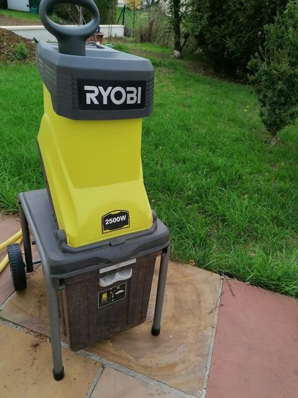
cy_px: 199
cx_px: 149
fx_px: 310
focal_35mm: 27
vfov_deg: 65.3
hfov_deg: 51.4
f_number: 1.8
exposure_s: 1/900
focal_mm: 4.75
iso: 125
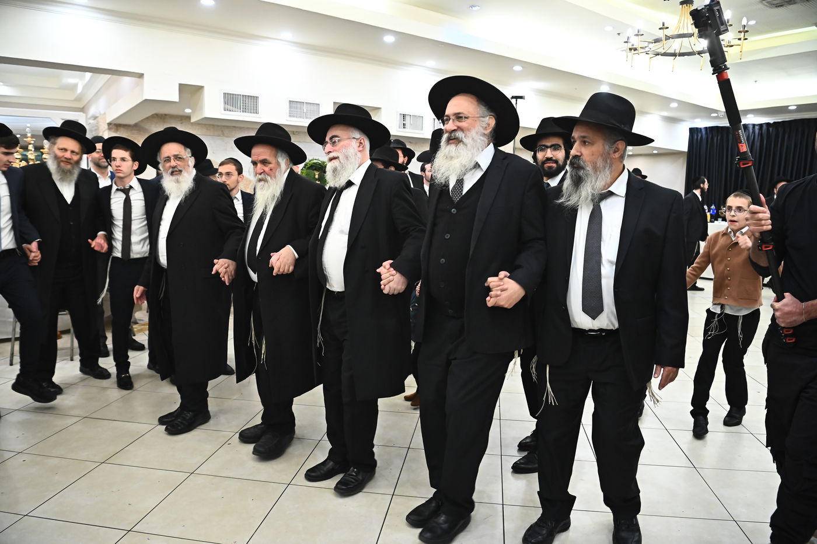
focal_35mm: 24
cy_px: 272
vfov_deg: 53.1
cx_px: 408
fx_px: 544
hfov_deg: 73.8
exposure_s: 1/200
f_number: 4.5
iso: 3200
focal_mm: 24
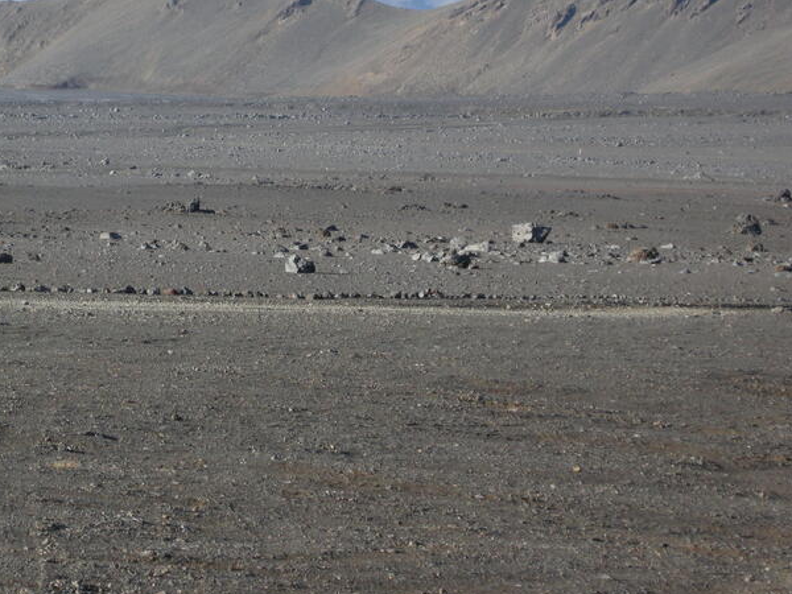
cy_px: 189
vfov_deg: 7.1
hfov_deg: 9.4
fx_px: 4805
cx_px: 141
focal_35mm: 210
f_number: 5.3
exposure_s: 1/192
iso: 100
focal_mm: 26.3
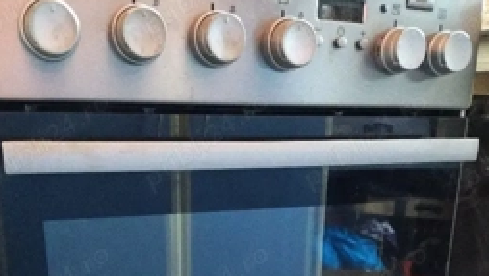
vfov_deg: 25.5
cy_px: 312
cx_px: 225
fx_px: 558
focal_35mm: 43
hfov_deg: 47.3
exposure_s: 1/14.3
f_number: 1.7
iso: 6528
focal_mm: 4.71
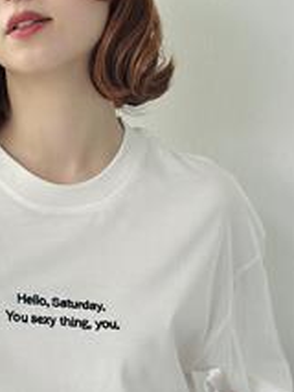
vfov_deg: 16.4
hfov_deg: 12.3
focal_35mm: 120
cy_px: 275
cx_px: 57
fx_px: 1358
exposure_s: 1/343
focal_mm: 6.86
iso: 80
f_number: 1.78
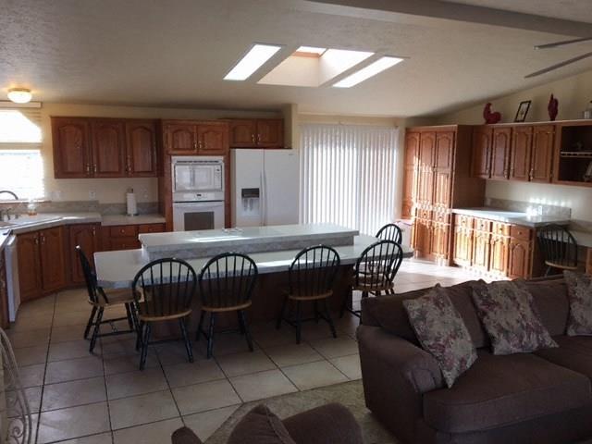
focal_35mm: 29
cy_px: 222
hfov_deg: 61.7
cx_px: 296
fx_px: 496
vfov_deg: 48.2
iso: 25
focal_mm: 4.15
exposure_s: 1/60
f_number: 2.2
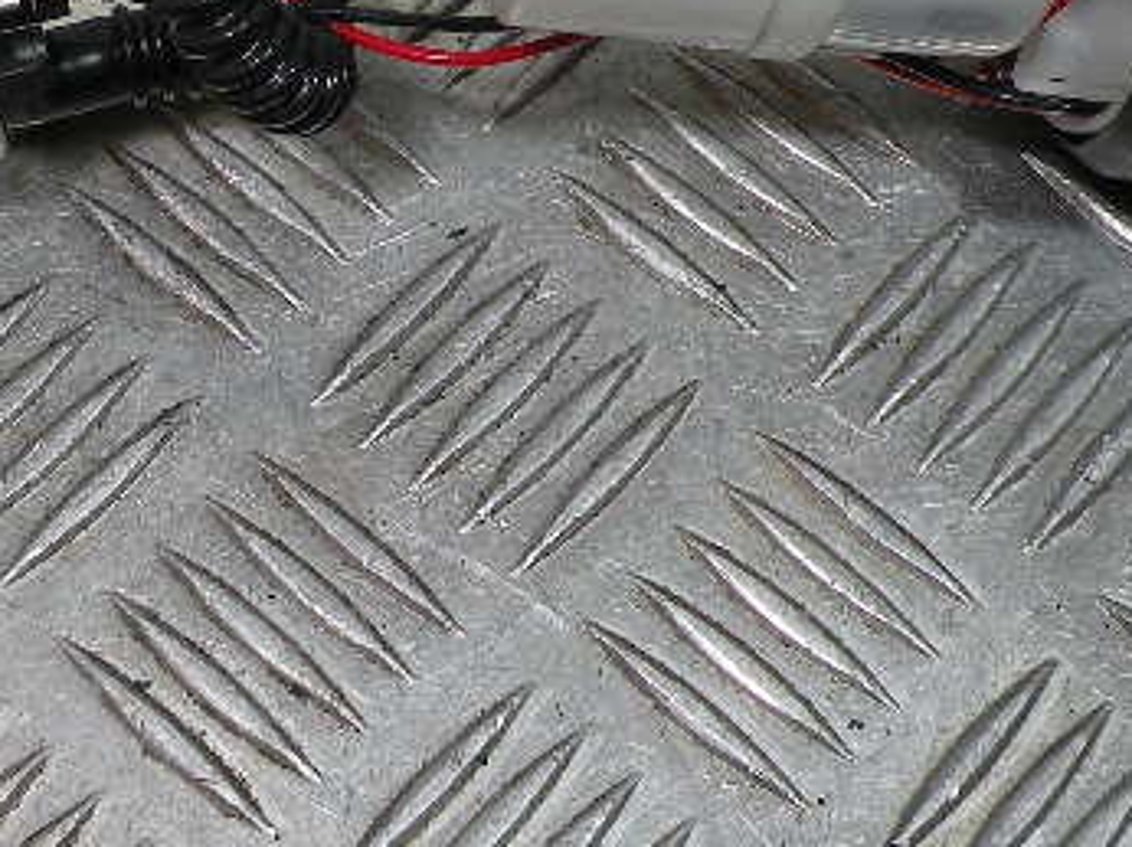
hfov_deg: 24.1
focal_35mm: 80
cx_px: 258
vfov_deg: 17.7
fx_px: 2614
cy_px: -121
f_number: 3.5
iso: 64
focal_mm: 4.7
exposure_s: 1/74.3
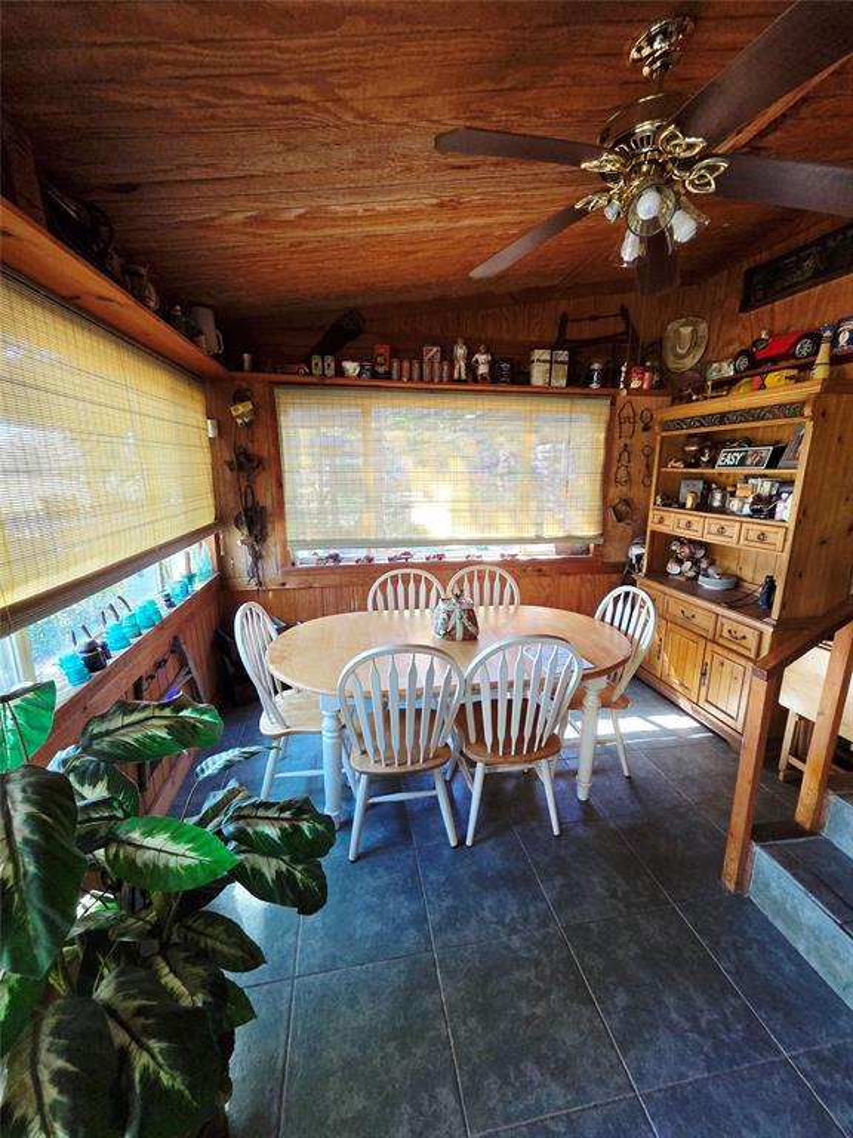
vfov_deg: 106.2
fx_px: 427
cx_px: 426
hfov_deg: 89.9
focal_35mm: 13
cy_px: 569
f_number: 2.2
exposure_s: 1/60.2
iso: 640
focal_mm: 2.2
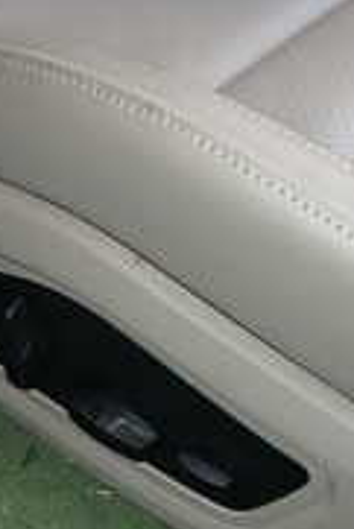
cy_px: 158
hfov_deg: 15.9
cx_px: 249
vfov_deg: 23.5
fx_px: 1266
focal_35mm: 86
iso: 200
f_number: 5.6
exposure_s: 1/30
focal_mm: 4.5
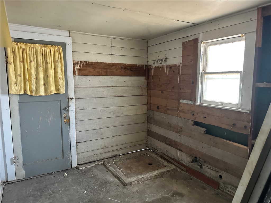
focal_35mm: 24
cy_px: 102
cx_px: 136
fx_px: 188
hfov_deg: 71.6
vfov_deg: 56.8
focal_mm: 6.86
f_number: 1.78
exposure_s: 1/42
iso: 1000
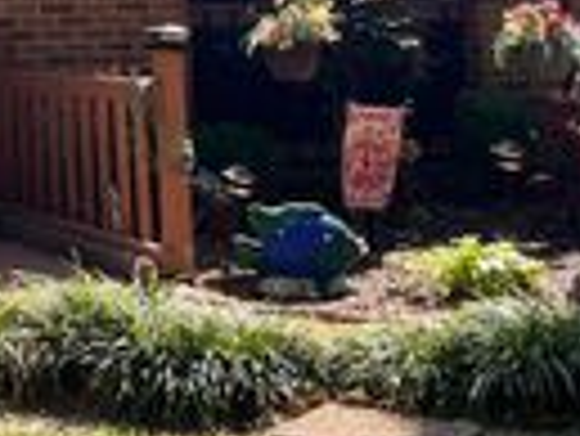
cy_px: -258
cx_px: -364
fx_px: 1694
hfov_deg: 17.0
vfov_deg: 13.6
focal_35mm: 101
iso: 50
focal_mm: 5.1
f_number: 1.6
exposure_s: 1/1186
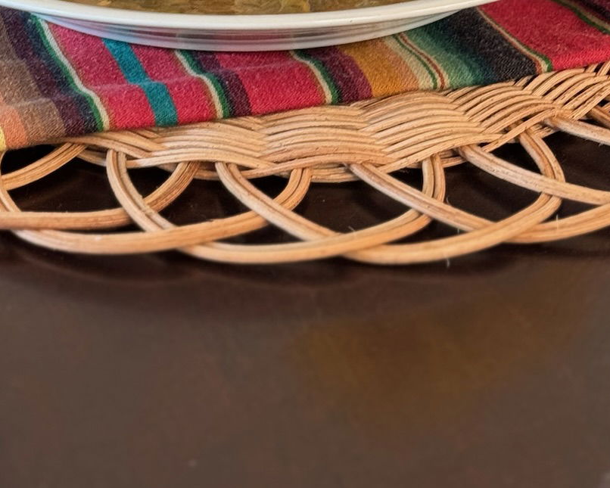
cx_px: 182
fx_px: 2149
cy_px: -73
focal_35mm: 119
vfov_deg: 12.7
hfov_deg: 16.1
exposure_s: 1/60
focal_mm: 6.86
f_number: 1.78
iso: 80
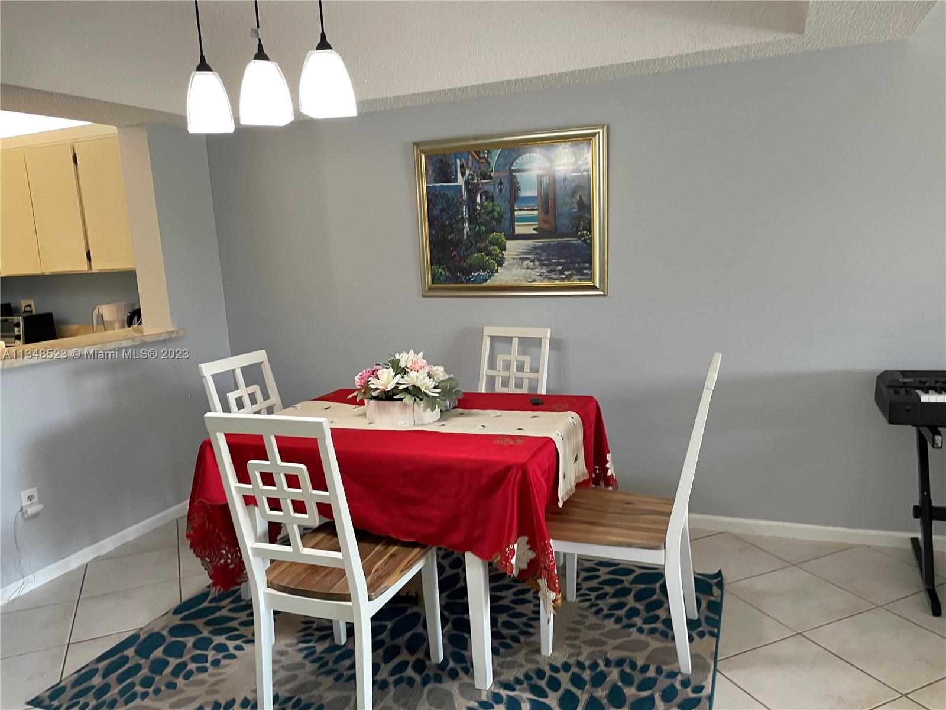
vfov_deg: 53.1
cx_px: 473
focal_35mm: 26
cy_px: 355
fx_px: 711
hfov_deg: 67.3
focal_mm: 4.2
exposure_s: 1/60
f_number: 1.6
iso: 125
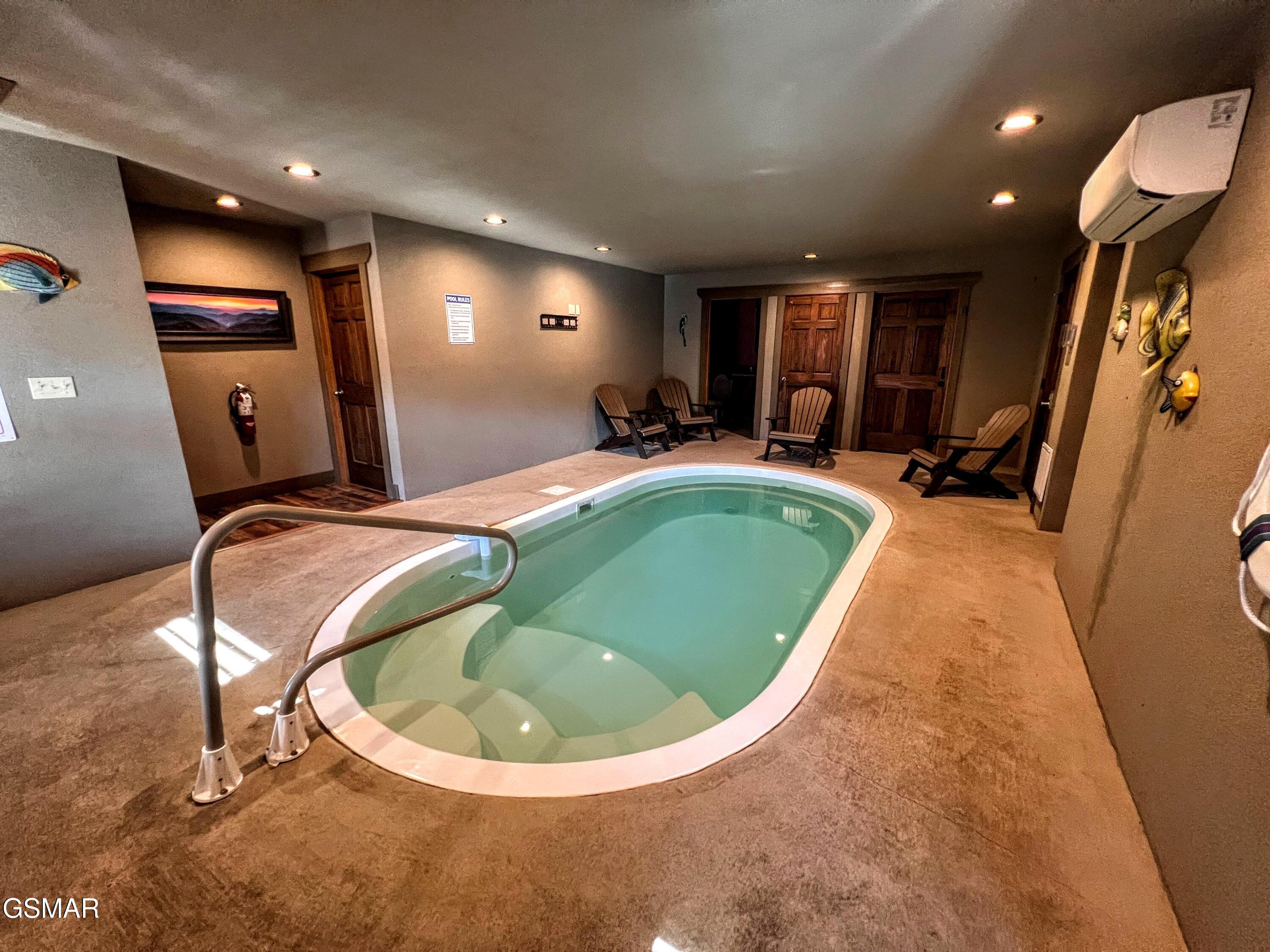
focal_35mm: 13
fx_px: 477
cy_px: 476
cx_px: 635
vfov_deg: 89.9
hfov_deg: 106.2
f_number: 1.8
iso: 400
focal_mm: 1.57
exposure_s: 1/60
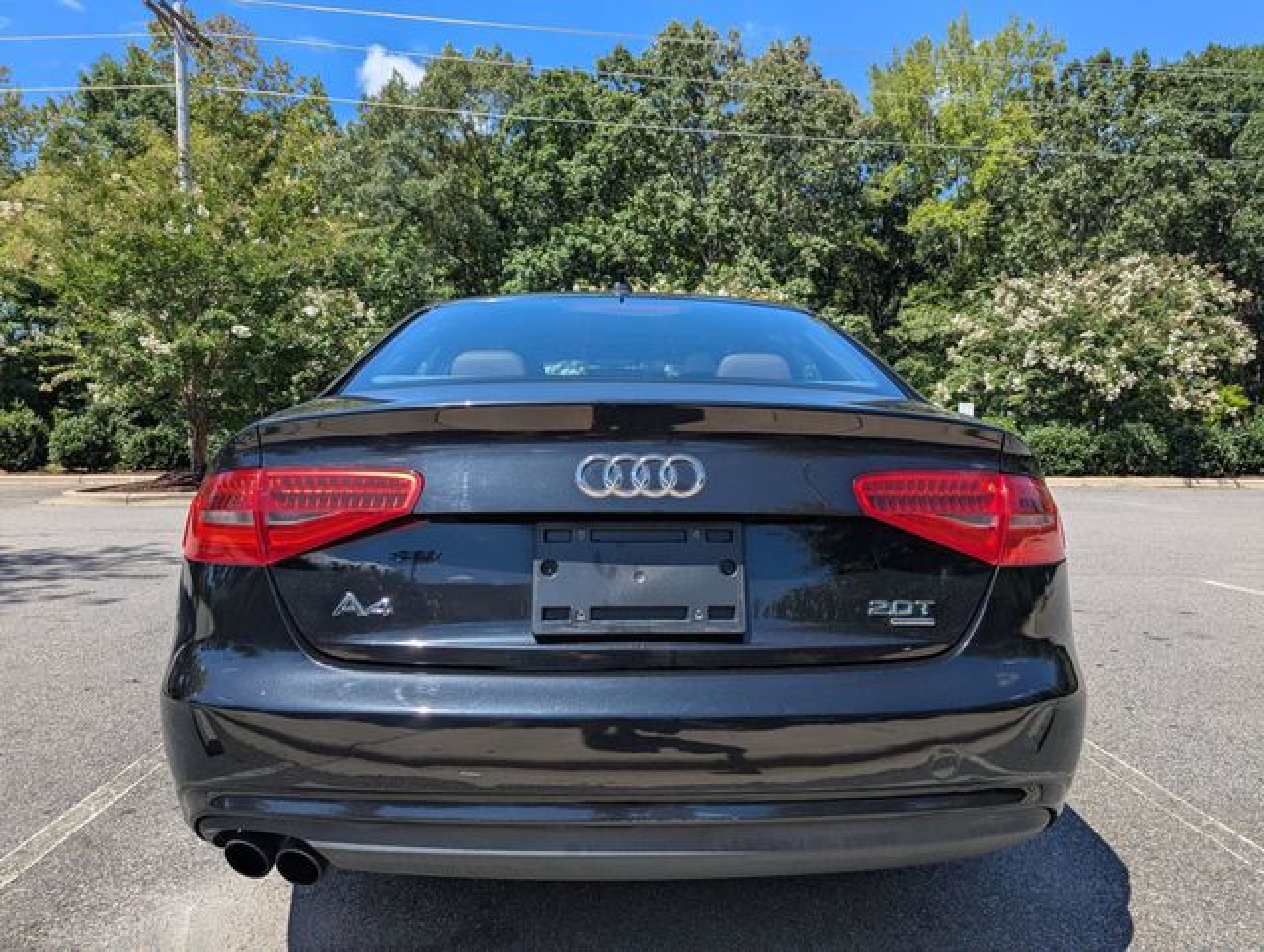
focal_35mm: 24
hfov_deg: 71.5
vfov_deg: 56.9
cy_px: 476
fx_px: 878
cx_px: 632
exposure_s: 1/1348
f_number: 1.85
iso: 43
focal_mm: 6.81
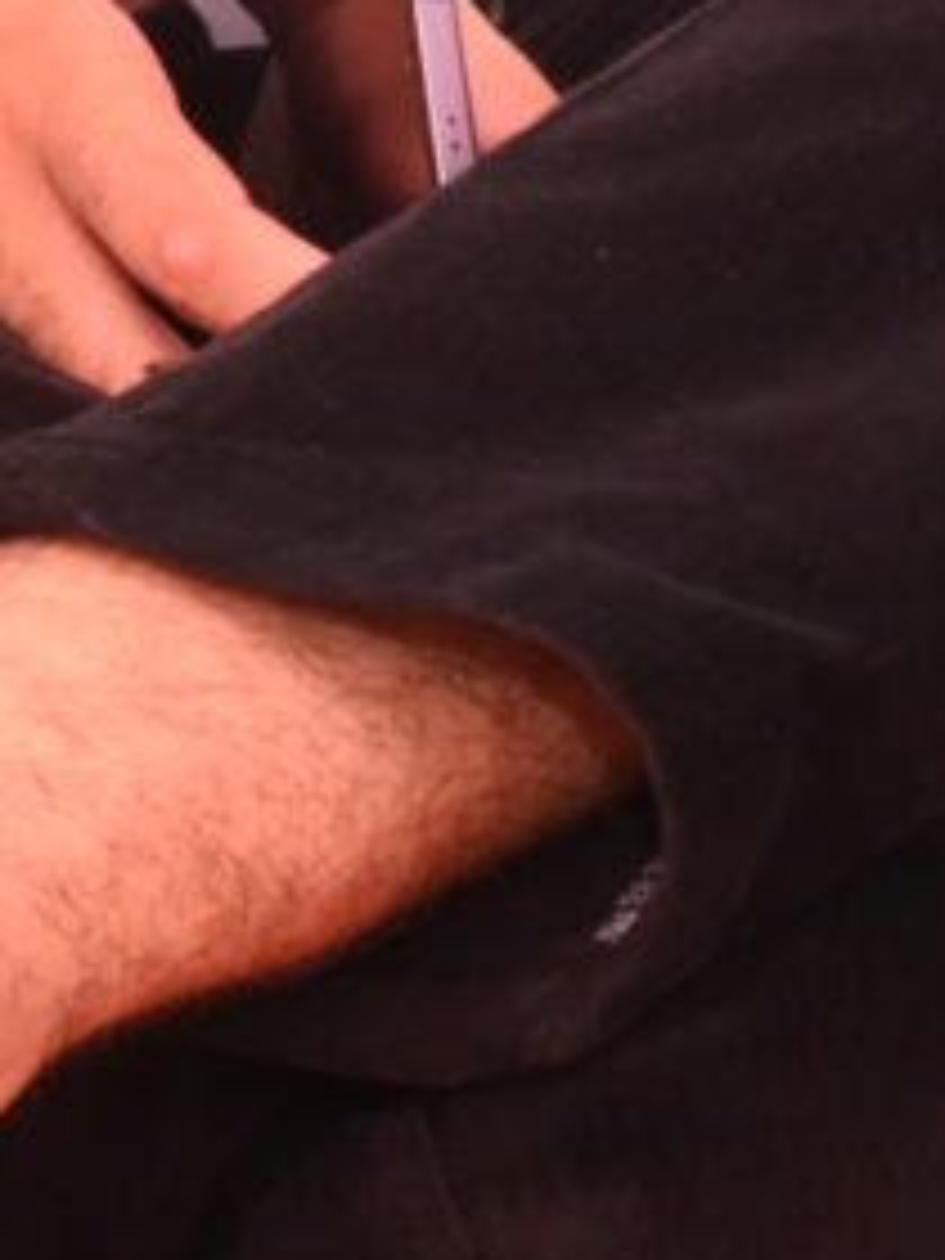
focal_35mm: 369
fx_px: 13431
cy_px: -1361
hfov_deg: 4.0
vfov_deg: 5.3
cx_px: -1404
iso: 640
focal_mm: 42
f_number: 7.1
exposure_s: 1/125
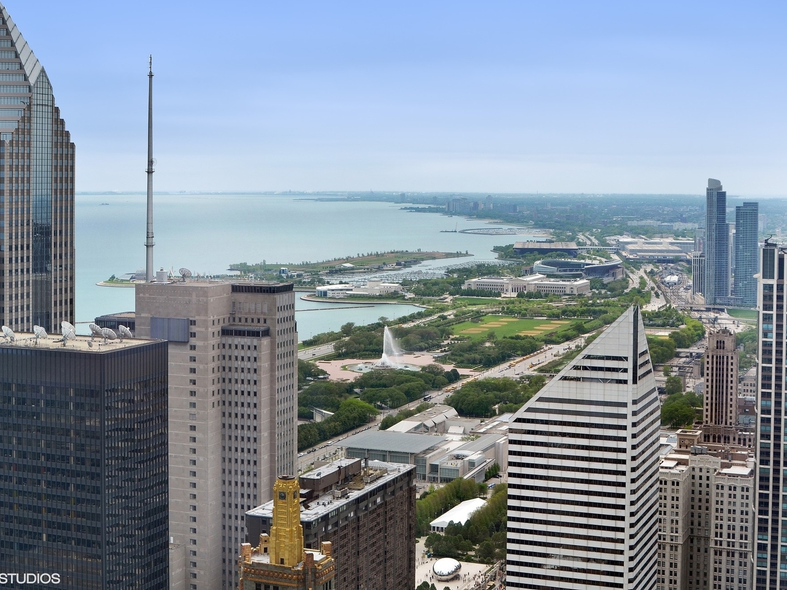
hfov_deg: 33.5
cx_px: 394
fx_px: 1308
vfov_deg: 25.4
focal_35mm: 58
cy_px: 293
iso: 200
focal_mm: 35
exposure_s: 1/500
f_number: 8
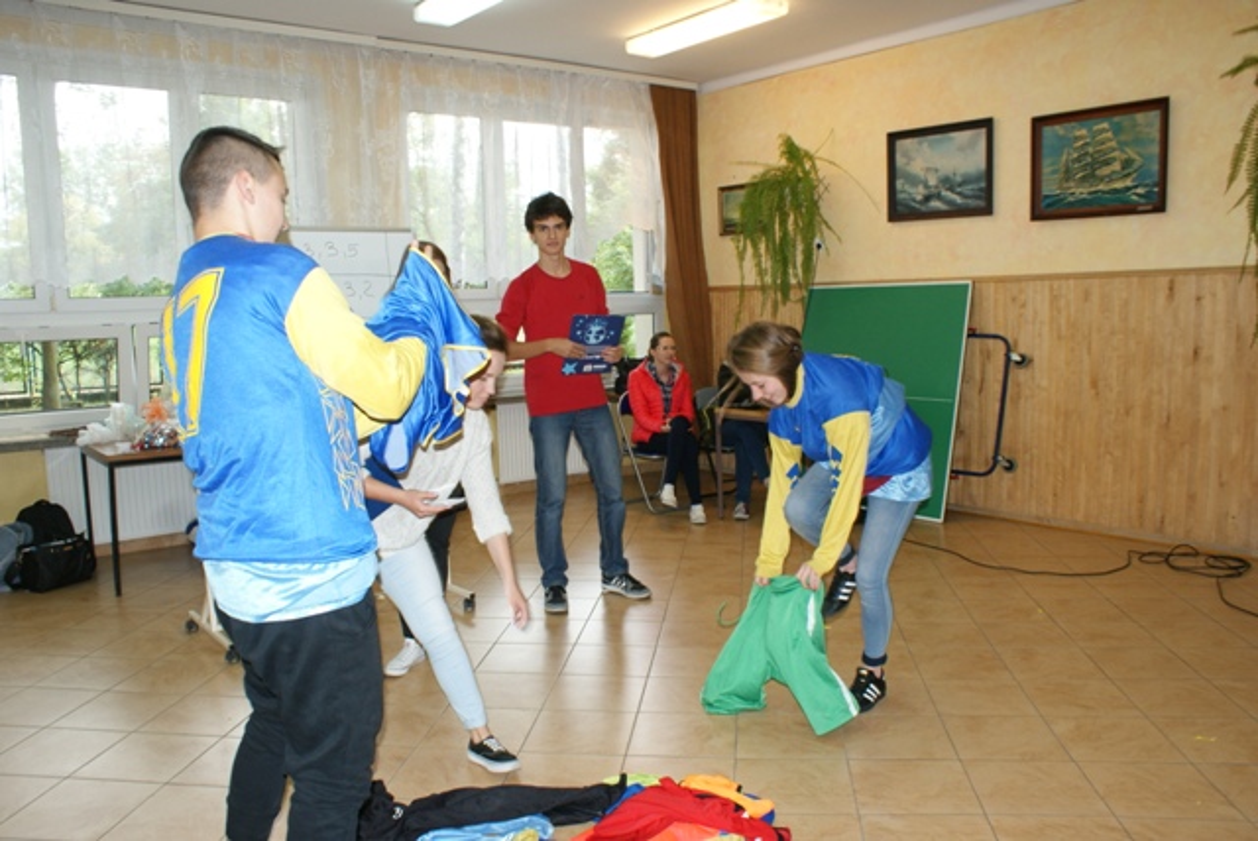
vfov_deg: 48.0
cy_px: 420
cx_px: 629
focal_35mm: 27
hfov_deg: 67.3
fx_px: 944
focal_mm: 18
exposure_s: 1/60
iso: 400
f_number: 5.6
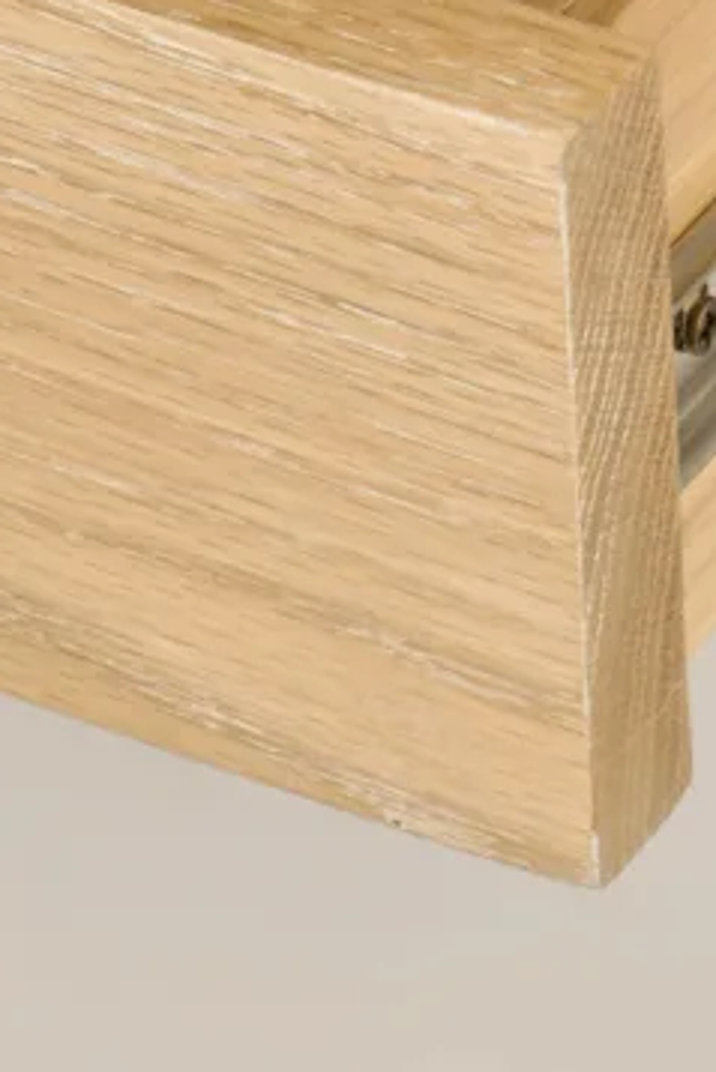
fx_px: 15885
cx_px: 1309
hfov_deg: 2.6
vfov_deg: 3.8
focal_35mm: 533
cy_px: -783
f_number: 9.5
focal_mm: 92
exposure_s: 1/45
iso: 160
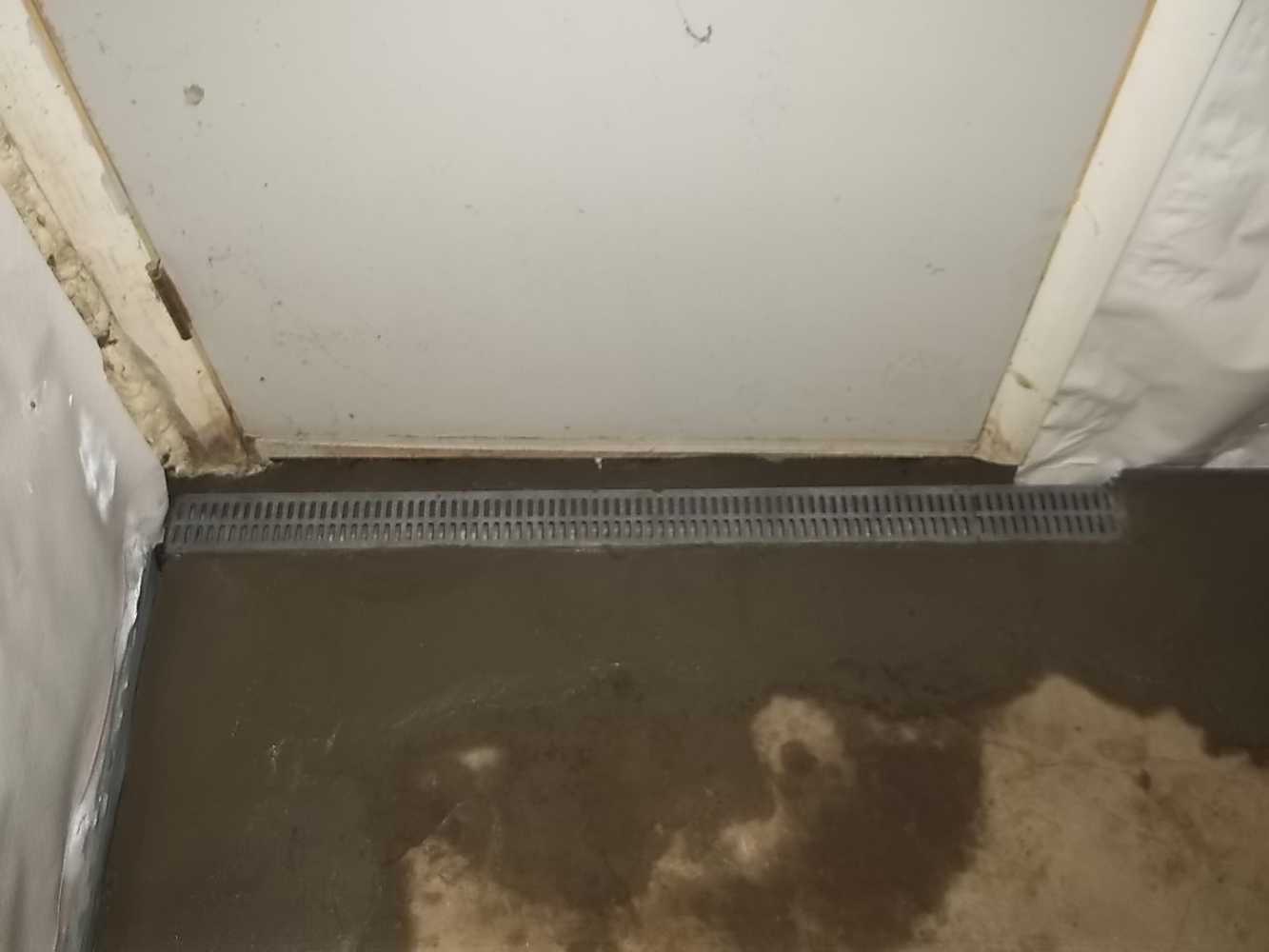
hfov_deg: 55.3
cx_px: 634
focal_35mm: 33
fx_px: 1210
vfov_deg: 43.0
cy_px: 476
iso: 80
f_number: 3.3
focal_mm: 5.9
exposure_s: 1/30
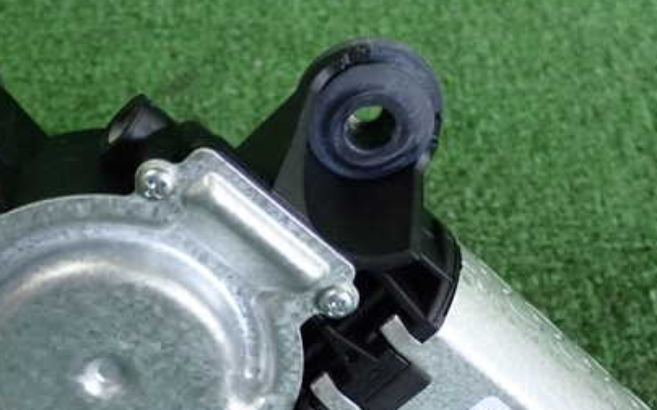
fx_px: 1324
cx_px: 272
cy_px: 306
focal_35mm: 74
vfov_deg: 17.5
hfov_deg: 27.8
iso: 1250
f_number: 3.1
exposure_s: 1/125
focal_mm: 8.4
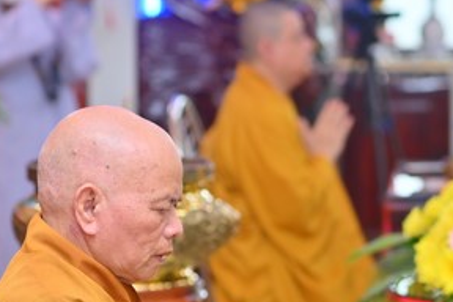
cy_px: 150
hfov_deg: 10.6
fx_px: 2416
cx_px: 470
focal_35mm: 192
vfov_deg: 7.2
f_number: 3.2
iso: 800
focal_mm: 85
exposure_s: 1/160
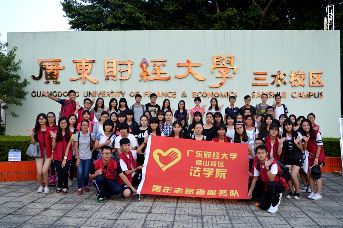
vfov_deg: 34.2
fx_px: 371
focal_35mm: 39
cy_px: 114
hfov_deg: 49.6
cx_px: 172
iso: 400
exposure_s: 1/125
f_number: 5.6
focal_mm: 26
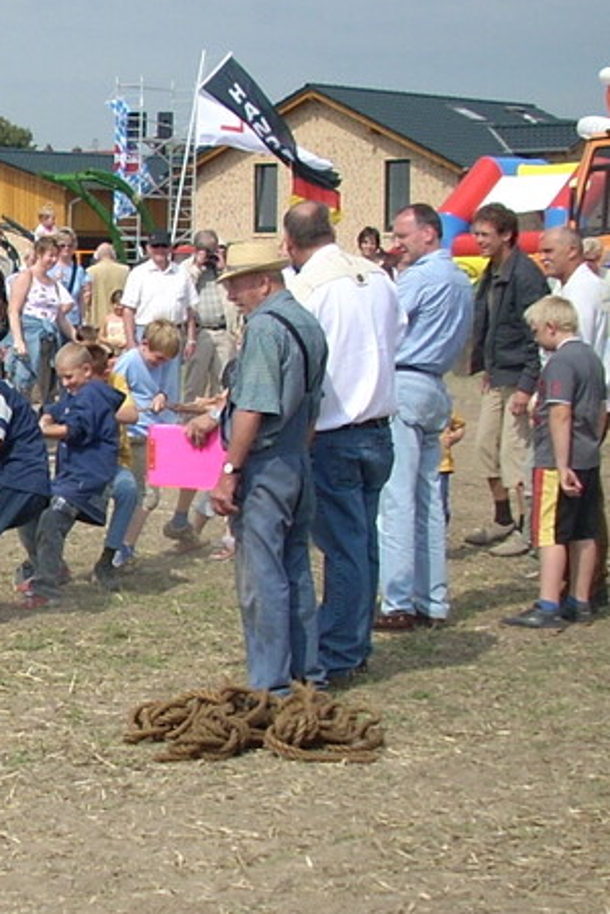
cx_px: -271
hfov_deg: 12.7
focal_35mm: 103
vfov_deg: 19.8
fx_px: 2616
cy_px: 469
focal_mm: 6.2
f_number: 5.6
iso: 64
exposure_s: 1/354
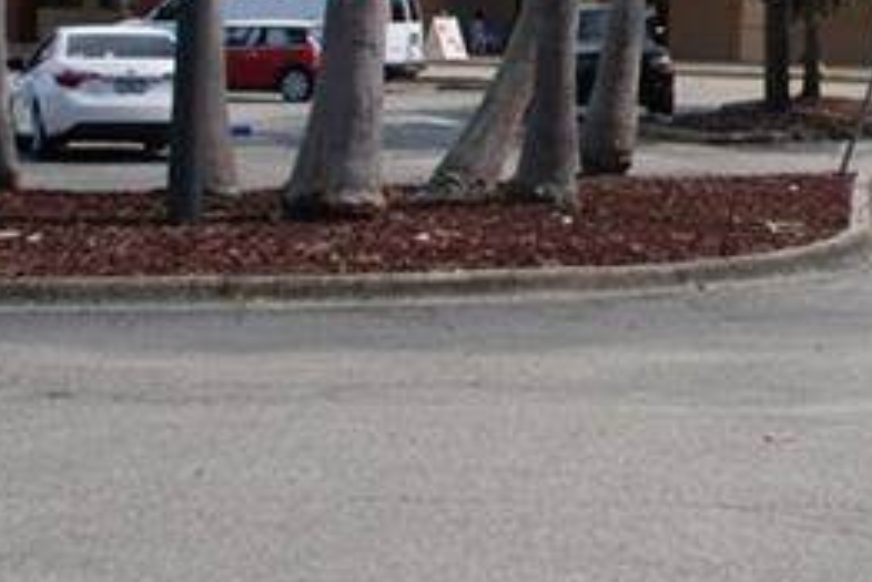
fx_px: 3126
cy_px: -186
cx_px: 1231
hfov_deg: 14.9
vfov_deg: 10.4
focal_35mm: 129
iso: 100
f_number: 8
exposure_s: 1/250
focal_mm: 22
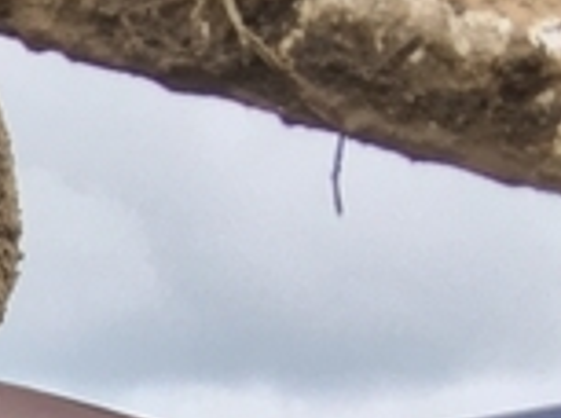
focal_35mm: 228
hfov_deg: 7.4
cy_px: 1434
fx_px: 3686
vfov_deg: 5.8
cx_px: -1283
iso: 25
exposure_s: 1/855
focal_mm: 4.15
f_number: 2.2
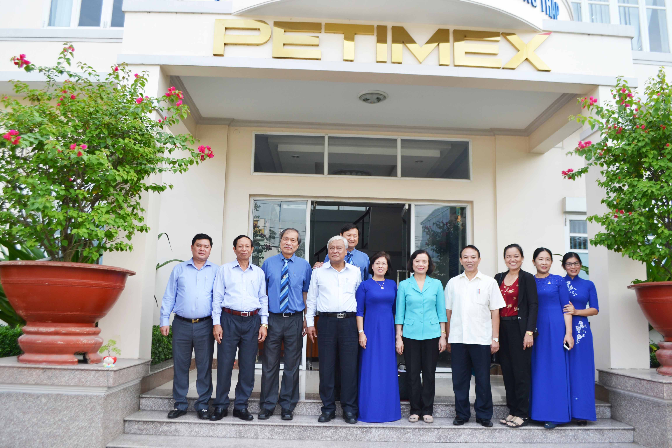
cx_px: 336
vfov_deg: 43.6
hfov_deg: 61.9
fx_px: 560
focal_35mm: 30
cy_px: 224
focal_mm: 20
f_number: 5.6
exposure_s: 1/125
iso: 110
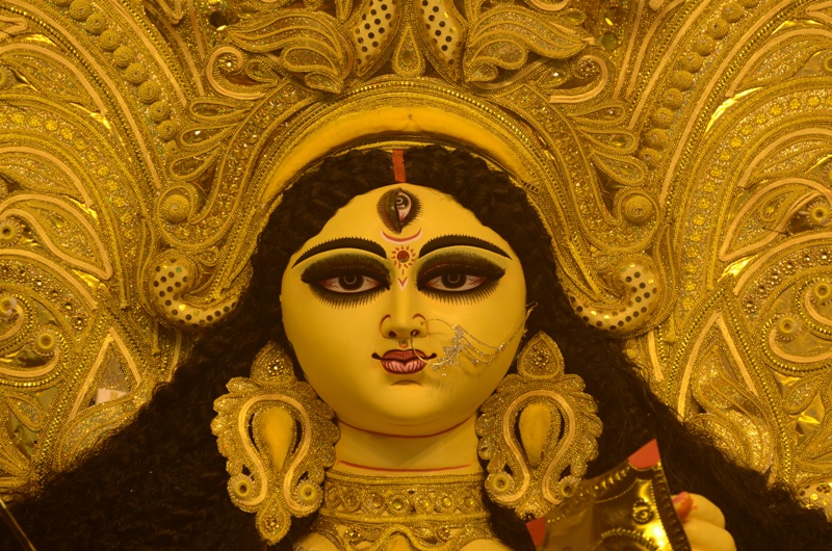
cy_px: 276
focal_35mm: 390
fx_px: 8995
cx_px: 416
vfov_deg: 3.5
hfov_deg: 5.3
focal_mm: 260
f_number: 5.6
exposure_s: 1/500
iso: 500
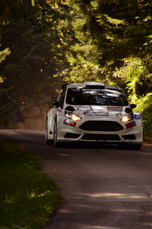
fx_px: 2863
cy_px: 114
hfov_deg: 3.0
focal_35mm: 450
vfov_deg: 4.6
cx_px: 76
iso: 800
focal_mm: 300
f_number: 5.6
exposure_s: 1/640
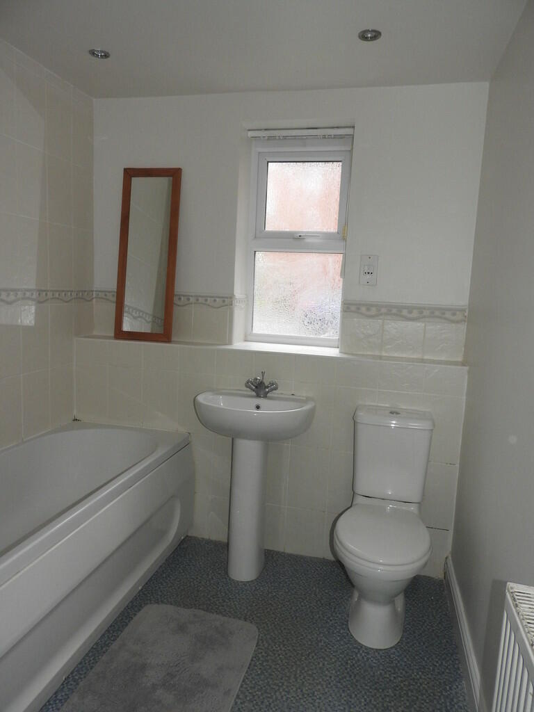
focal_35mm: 24
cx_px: 267
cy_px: 356
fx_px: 494
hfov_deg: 56.8
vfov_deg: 71.6
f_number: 3.3
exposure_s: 1/30
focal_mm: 4.3
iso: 200
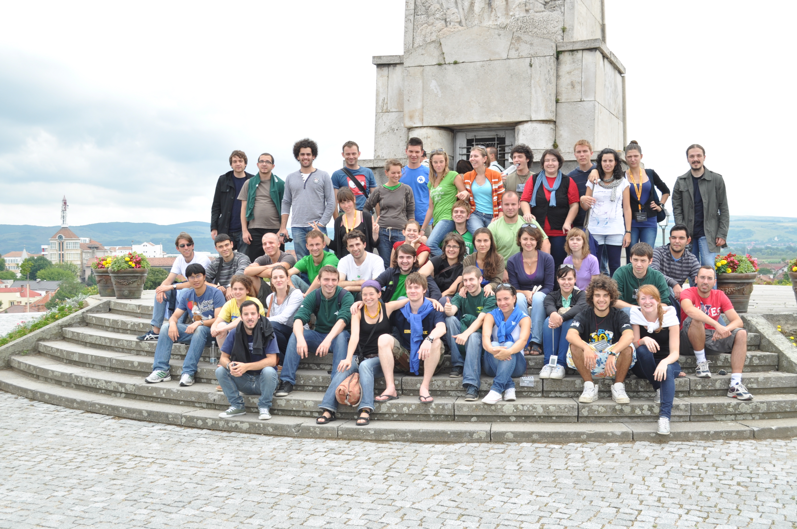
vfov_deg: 30.8
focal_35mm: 44
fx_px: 962
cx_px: 398
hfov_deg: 45.0
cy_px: 264
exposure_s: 1/200
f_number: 6.3
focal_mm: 29
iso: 200
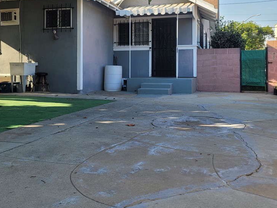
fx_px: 280
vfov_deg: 40.4
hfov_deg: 52.5
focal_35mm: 35
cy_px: 75
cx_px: 149
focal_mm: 7
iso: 20
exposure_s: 1/308
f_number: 1.8
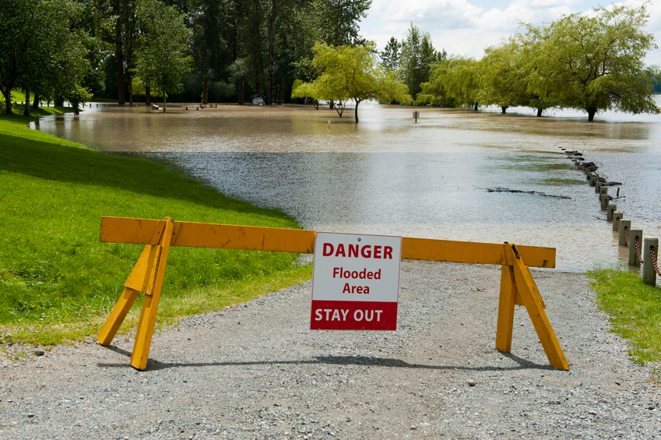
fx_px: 917
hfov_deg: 39.6
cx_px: 330
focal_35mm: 50
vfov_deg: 27.0
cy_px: 220
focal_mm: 50
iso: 250
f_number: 13
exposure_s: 1/180
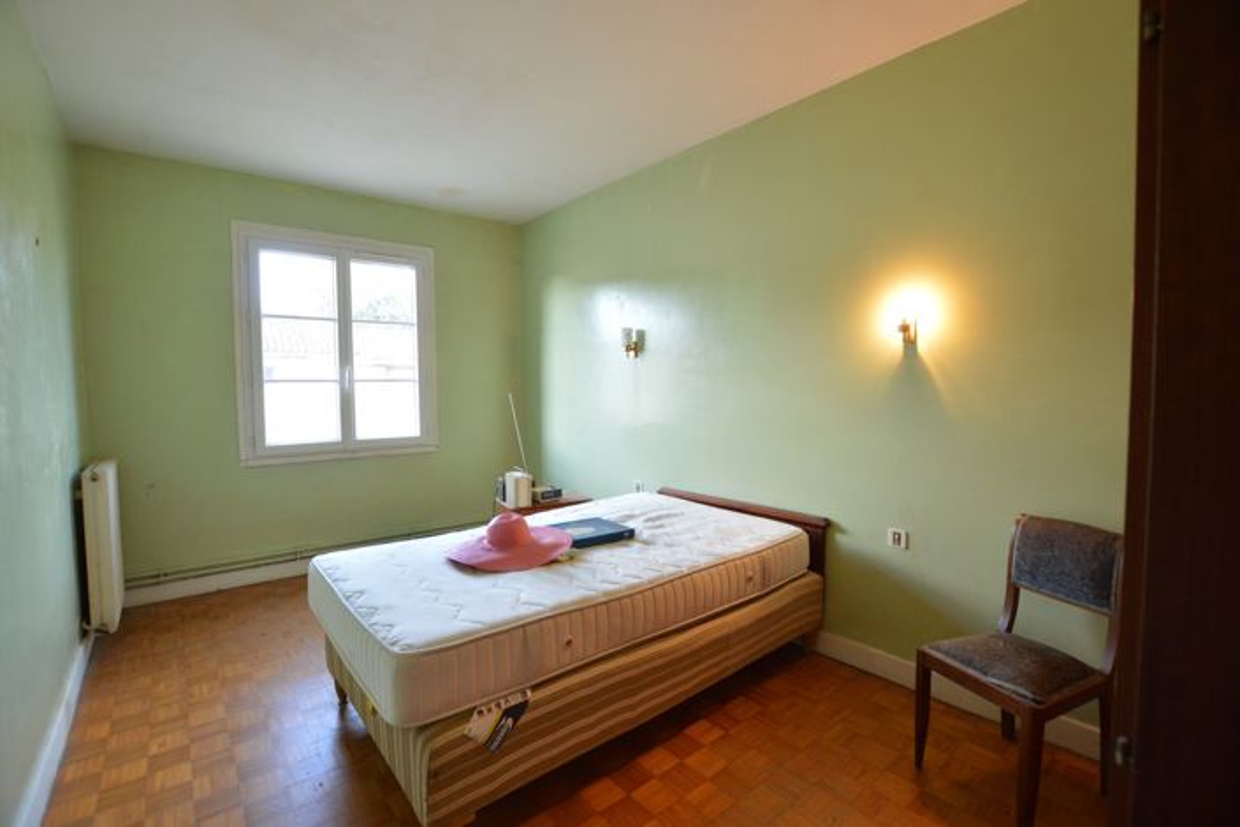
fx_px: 517
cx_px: 620
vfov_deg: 77.3
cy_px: 414
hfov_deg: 100.4
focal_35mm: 15
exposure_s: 1/60
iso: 720
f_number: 3.5
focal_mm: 10
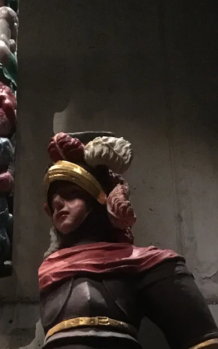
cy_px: 399
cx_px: -36
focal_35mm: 79
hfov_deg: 15.9
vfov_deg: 24.2
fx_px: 751
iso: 320
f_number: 2.2
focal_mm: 4.15
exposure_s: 1/17
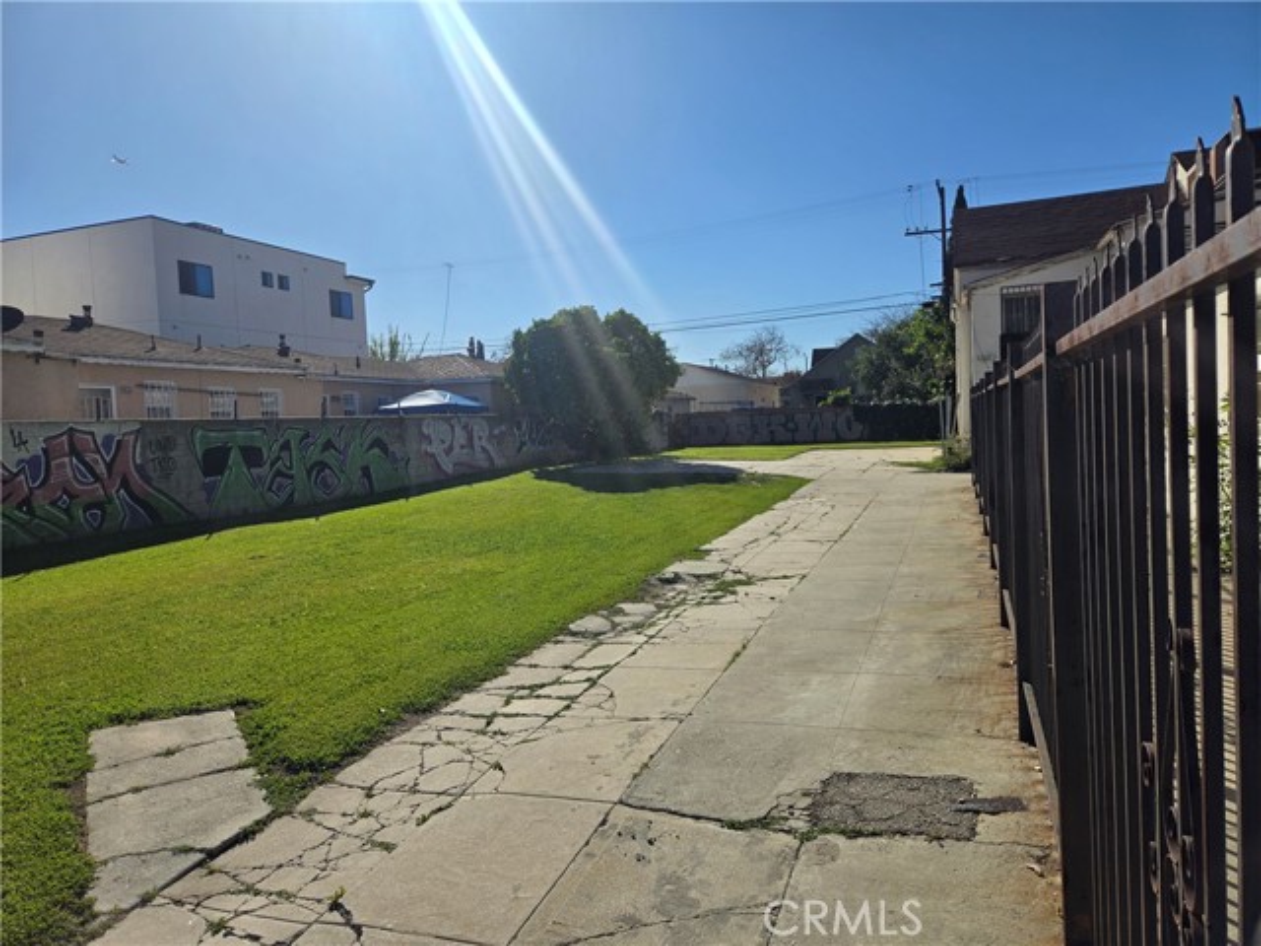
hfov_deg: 73.9
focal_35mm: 23
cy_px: 473
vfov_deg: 58.9
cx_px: 630
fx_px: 838
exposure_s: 1/3273
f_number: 1.8
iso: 25
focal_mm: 5.4
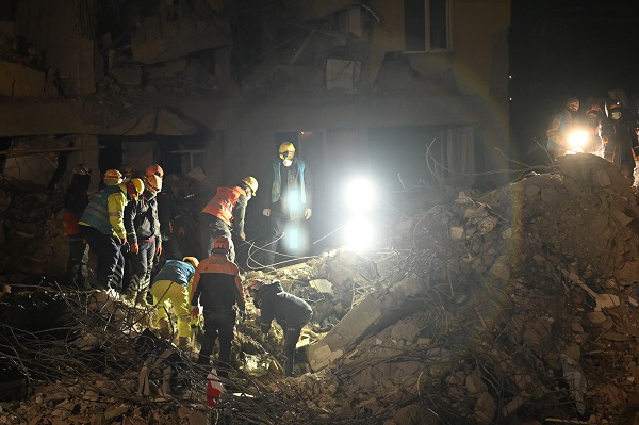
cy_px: 212
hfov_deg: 19.5
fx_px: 1862
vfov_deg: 13.0
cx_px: 320
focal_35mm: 105
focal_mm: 70
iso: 2500
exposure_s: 1/100
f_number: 4
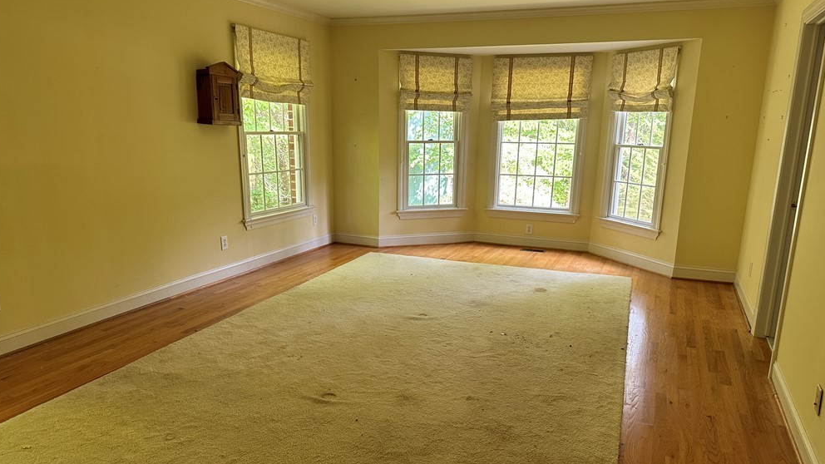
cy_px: 269
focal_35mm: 27
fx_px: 591
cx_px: 413
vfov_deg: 42.8
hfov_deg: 69.9
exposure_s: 1/60
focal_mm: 6.86
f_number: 1.78
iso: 125
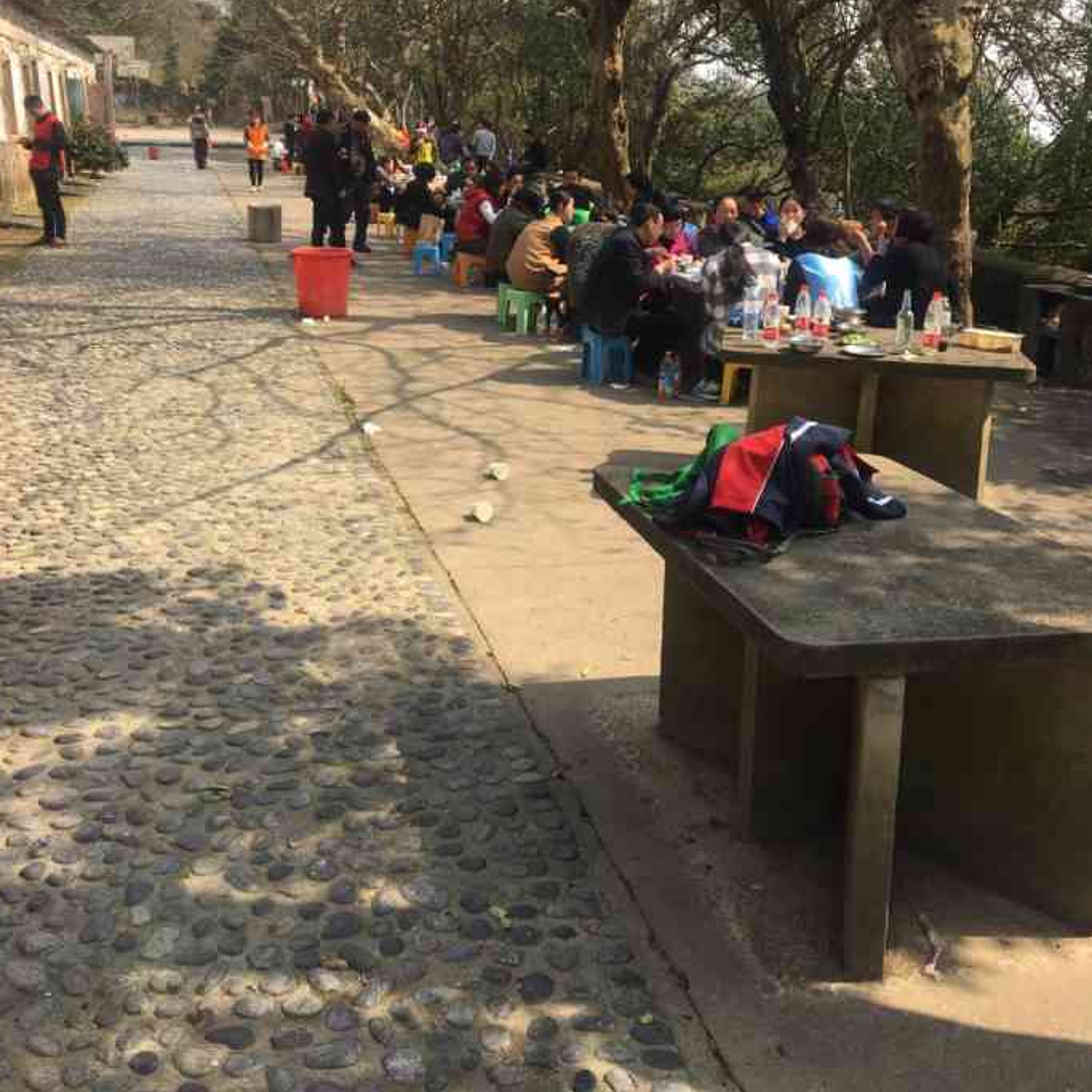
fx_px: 1249
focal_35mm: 35
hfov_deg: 47.2
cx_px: 547
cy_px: 381
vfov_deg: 46.6
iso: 25
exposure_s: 1/657
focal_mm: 4.15
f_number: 2.2
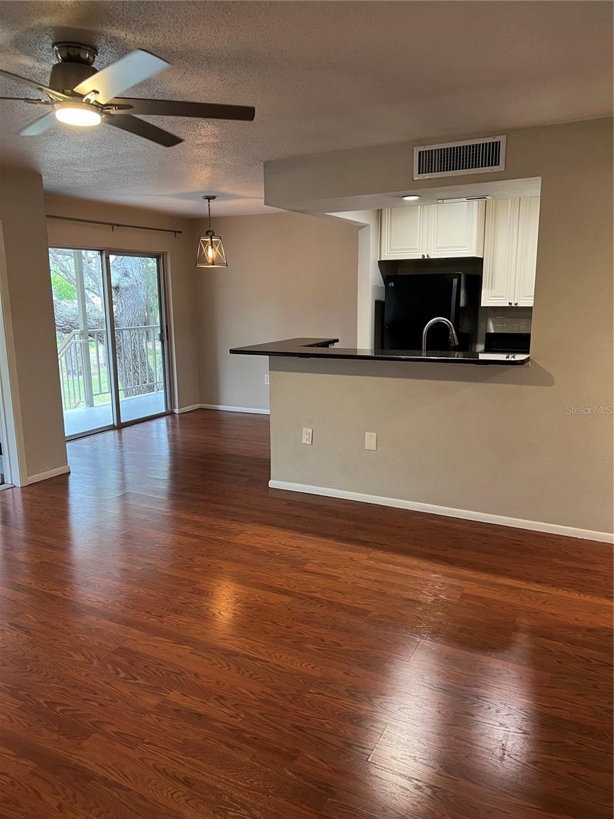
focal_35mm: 26
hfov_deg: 53.1
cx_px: 307
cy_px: 410
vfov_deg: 67.3
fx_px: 615
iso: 200
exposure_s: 1/60
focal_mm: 5.7
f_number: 1.5
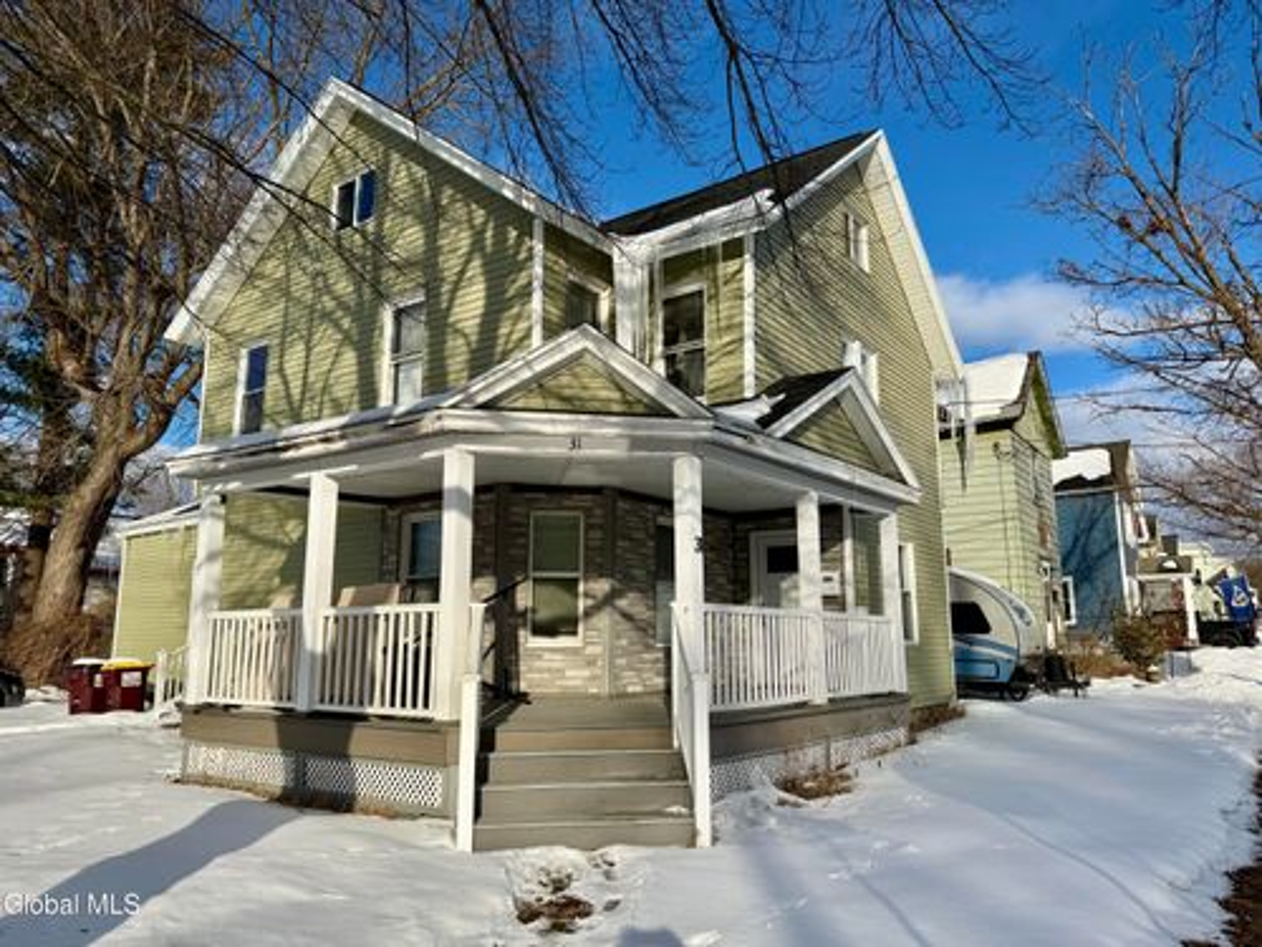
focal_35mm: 24
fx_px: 875
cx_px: 631
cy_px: 474
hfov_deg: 71.6
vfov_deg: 56.8
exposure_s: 1/7353
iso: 80
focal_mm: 6.76
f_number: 1.78
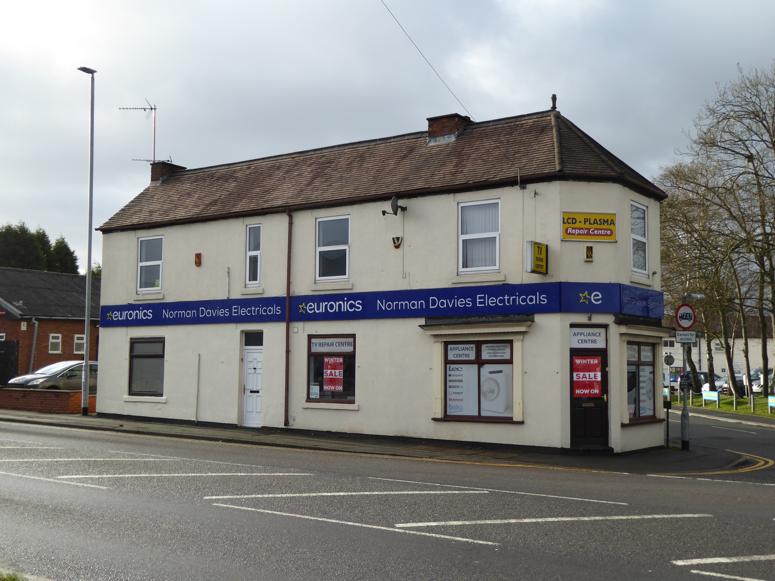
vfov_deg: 34.3
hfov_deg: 44.8
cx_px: 388
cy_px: 290
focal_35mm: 42
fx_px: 940
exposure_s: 1/320
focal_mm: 7.2
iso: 100
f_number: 3.8
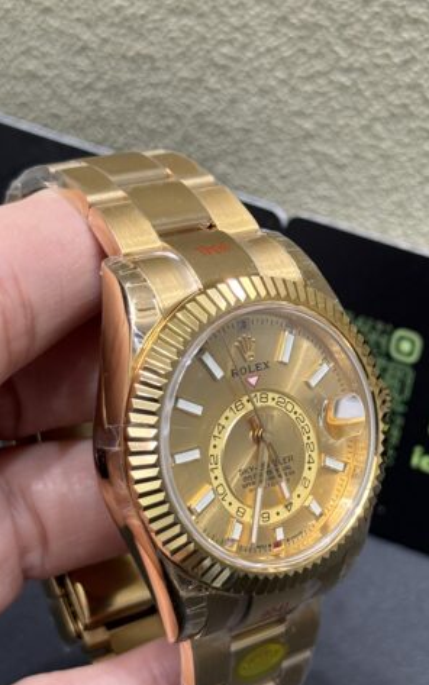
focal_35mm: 86
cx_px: 284
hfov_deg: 15.2
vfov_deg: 24.0
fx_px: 1607
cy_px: 417
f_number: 1.78
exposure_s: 1/100
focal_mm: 6.76
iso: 125
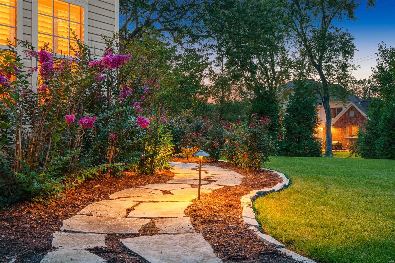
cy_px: 132
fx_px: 395
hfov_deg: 53.1
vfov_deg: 36.9
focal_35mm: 36
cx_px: 198
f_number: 5.6
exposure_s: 1/1.67
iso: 400
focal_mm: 18
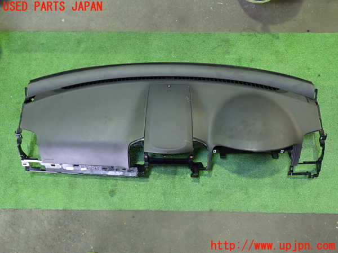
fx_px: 293
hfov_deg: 60.0
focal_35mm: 30
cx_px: 169
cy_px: 126
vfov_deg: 46.8
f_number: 2.3
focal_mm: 5.4
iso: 800
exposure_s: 1/30
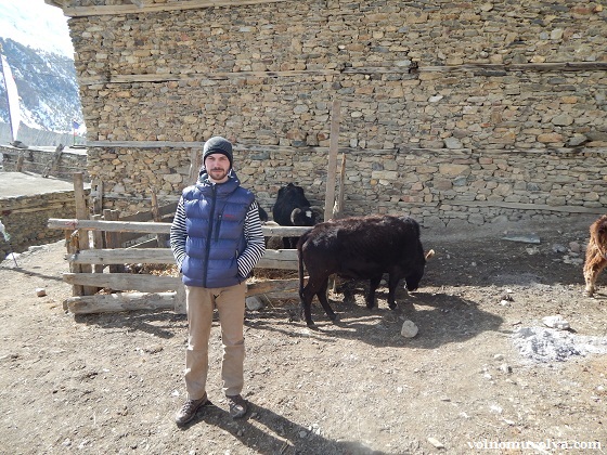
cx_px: 304
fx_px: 403
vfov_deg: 58.9
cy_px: 228
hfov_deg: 73.9
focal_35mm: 23
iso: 125
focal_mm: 4
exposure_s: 1/640
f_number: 3
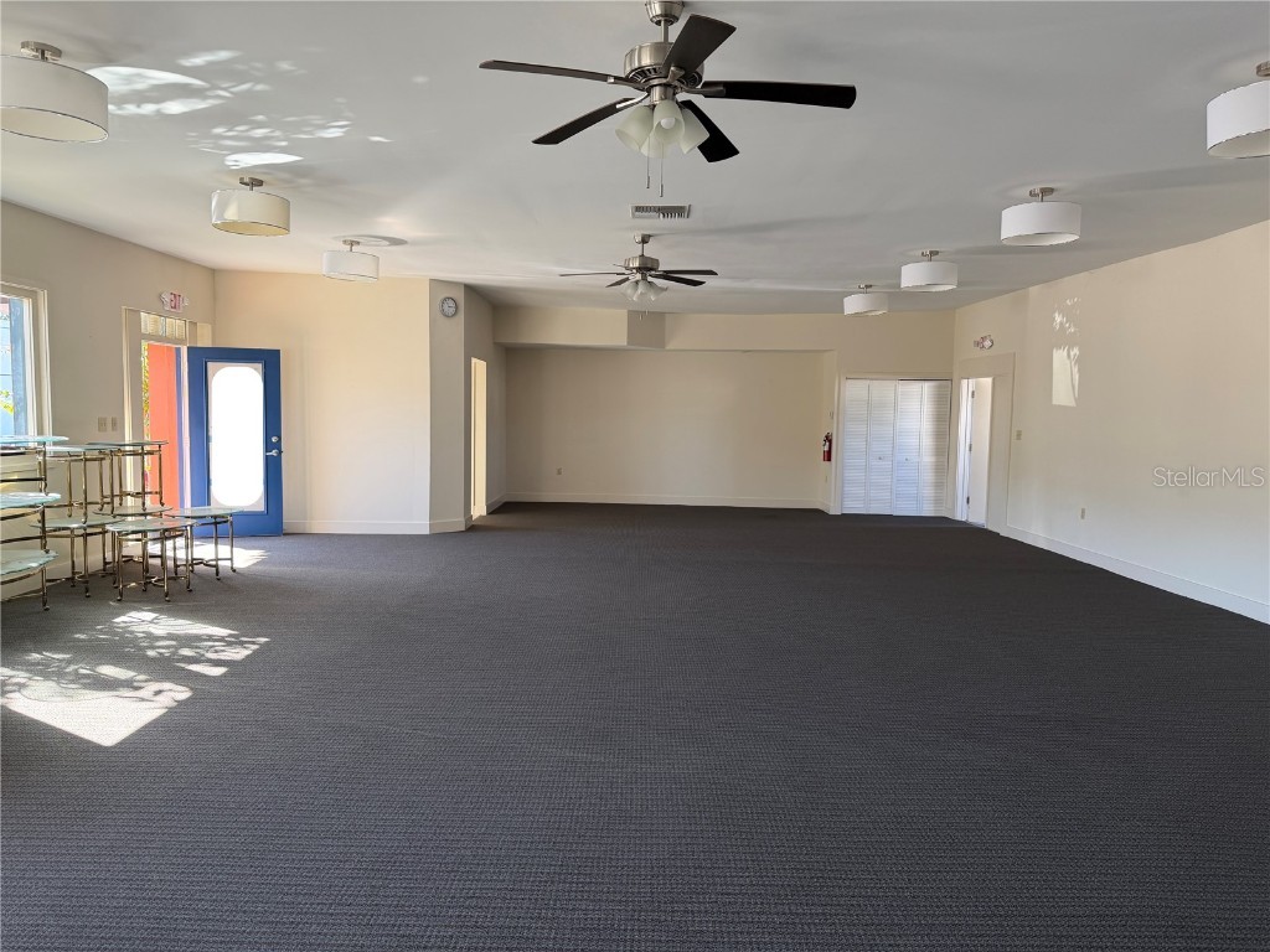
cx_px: 635
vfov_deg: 56.8
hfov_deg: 71.6
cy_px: 476
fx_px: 881
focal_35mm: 24
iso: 100
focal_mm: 6.76
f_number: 1.78
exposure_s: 1/122
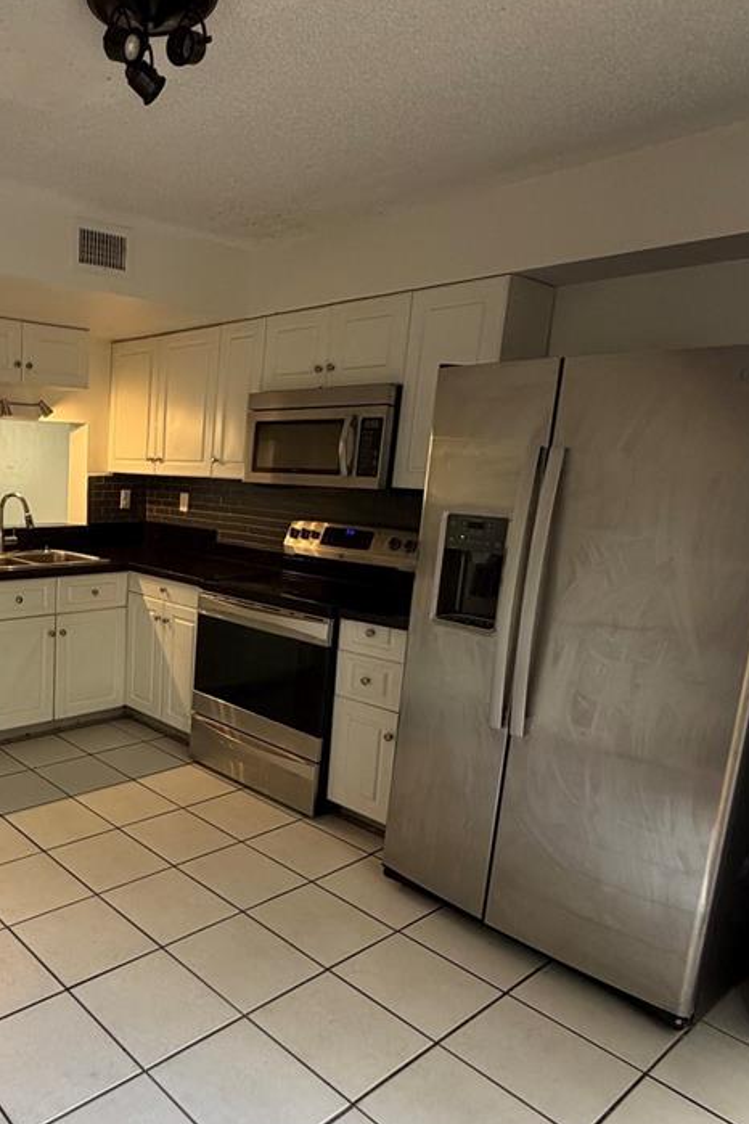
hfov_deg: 46.9
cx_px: 93
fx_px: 780
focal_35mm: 25
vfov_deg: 71.4
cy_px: 613
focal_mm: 2.22
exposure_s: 1/121
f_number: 2.2
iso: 250
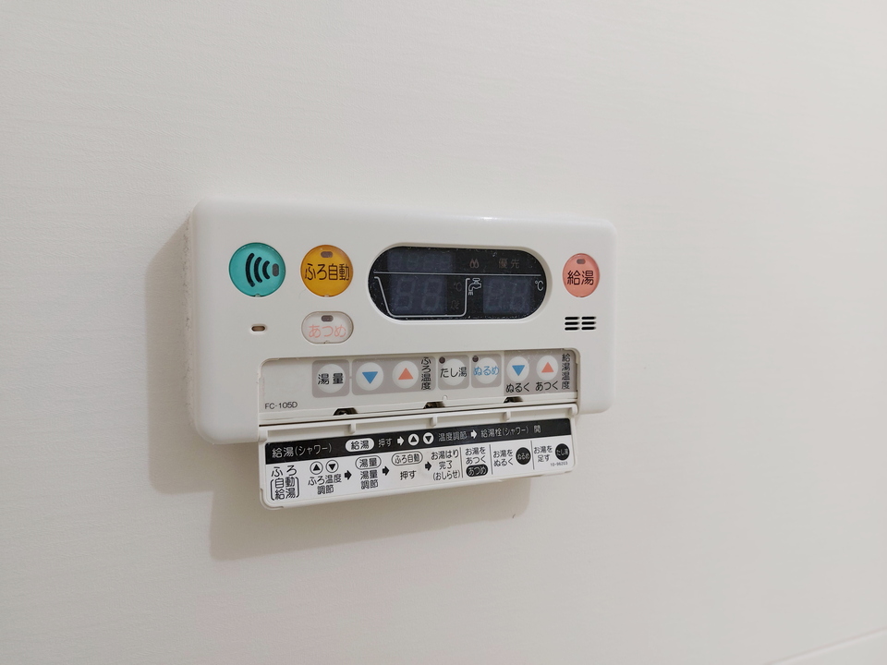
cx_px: 444
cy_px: 332
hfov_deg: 71.6
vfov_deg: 56.8
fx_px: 615
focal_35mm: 24
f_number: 1.8
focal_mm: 5.23
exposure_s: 1/24
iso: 80
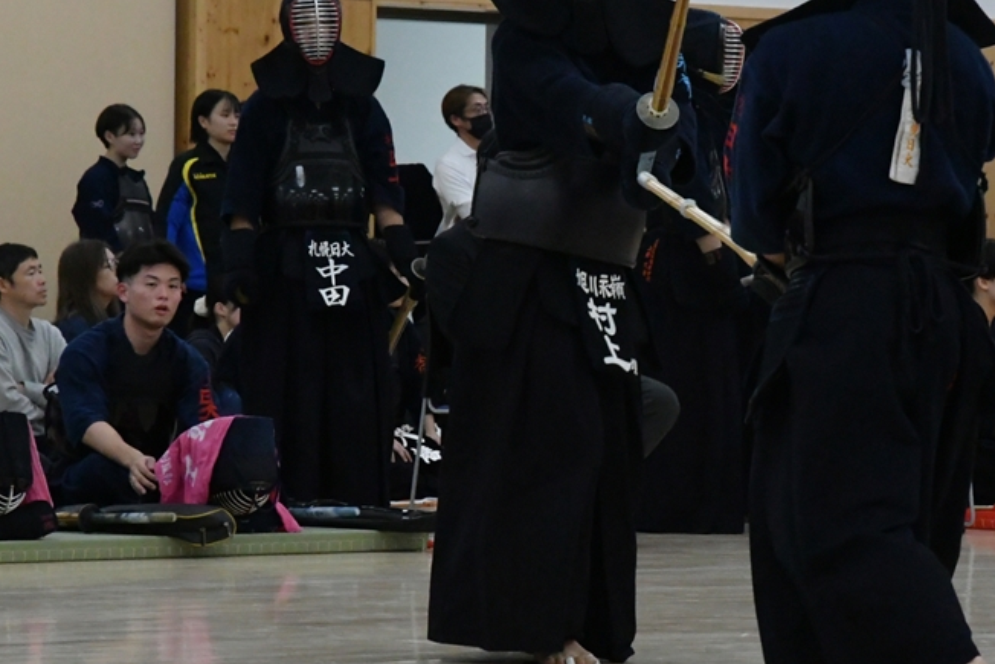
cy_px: 251
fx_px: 5695
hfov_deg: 10.0
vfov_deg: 6.7
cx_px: 635
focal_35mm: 206
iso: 6400
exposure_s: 1/320
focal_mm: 70
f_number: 8
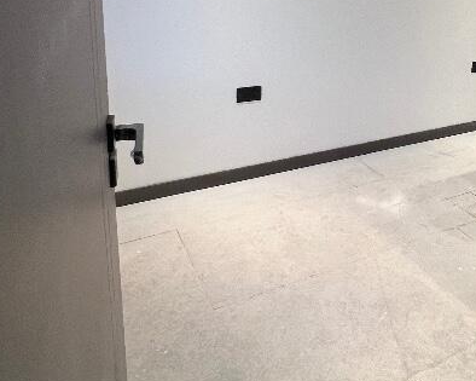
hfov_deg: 51.9
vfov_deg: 41.9
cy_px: 59
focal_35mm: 33
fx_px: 465
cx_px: 358
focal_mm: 1.57
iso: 100
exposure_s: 1/100
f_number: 1.8
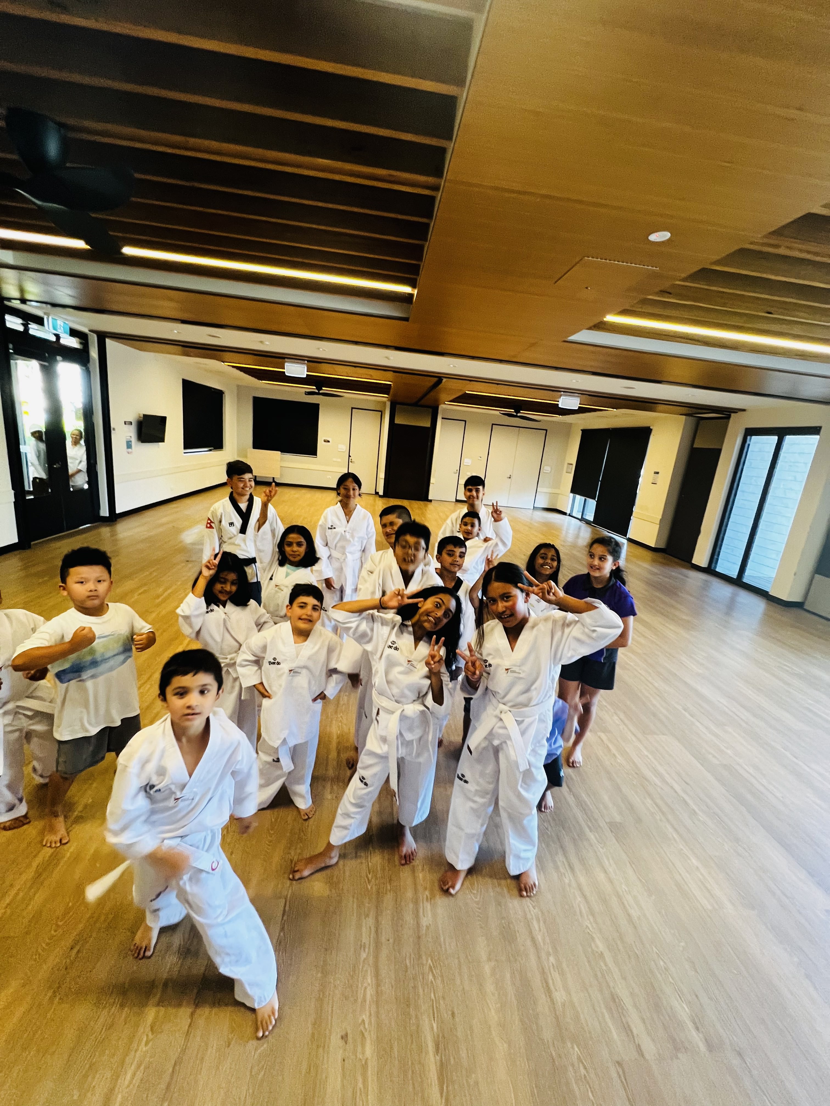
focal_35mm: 13
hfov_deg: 89.9
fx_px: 416
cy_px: 553
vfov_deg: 106.2
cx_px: 415
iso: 200
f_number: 1.8
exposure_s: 1/50
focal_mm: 1.57
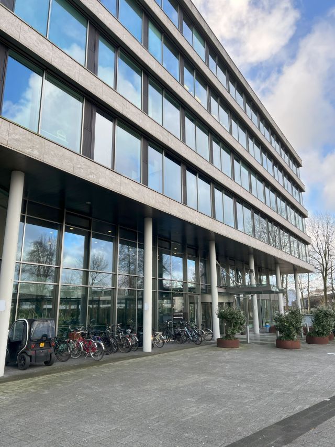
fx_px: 335
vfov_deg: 67.3
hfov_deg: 53.1
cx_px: 168
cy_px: 224
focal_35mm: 26
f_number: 1.5
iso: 50
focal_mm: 5.7
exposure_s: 1/567
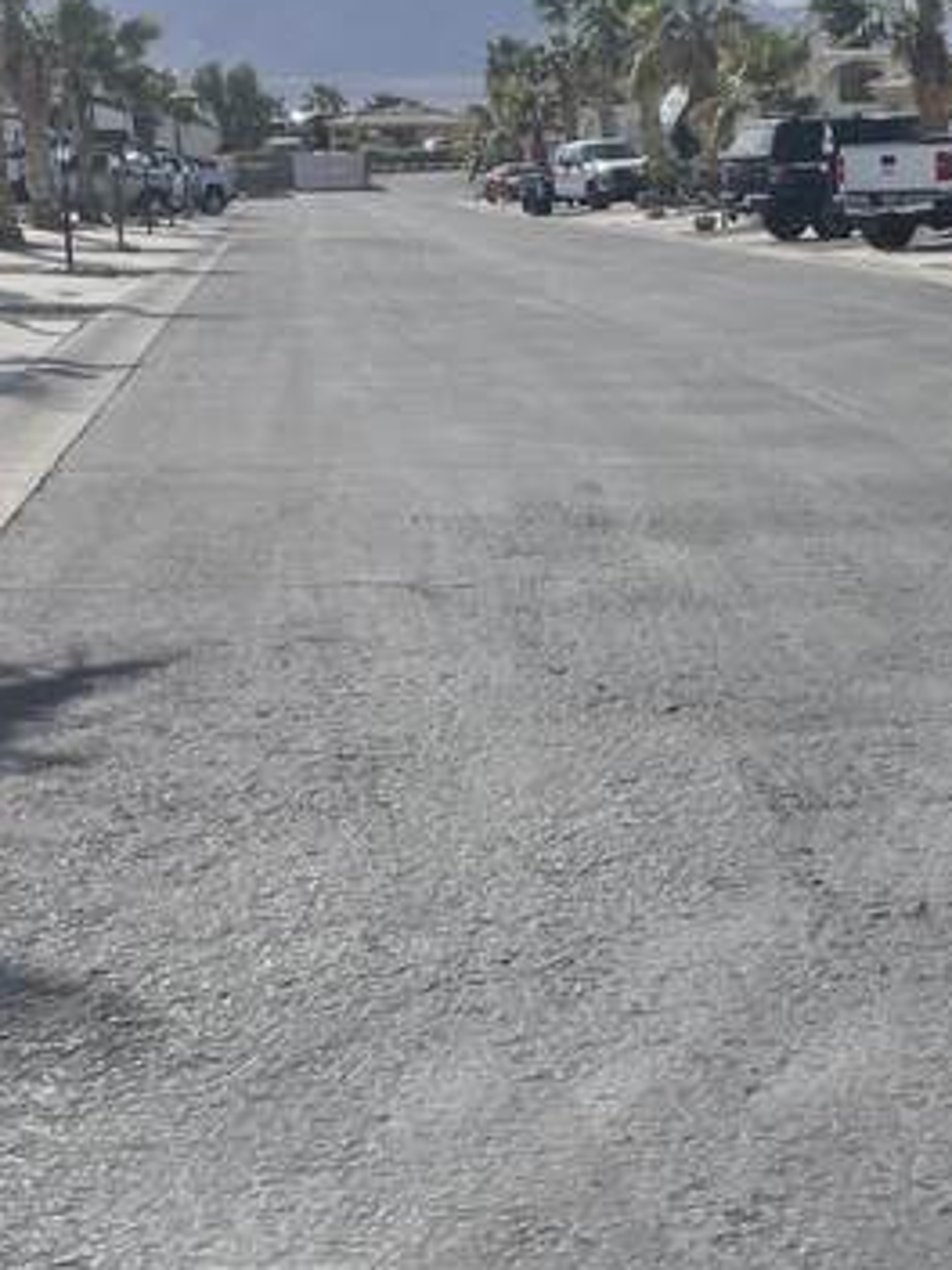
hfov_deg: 20.4
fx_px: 2603
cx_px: 804
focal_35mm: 71
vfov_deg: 27.4
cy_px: 704
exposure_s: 1/5814
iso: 32
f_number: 1.6
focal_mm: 4.2
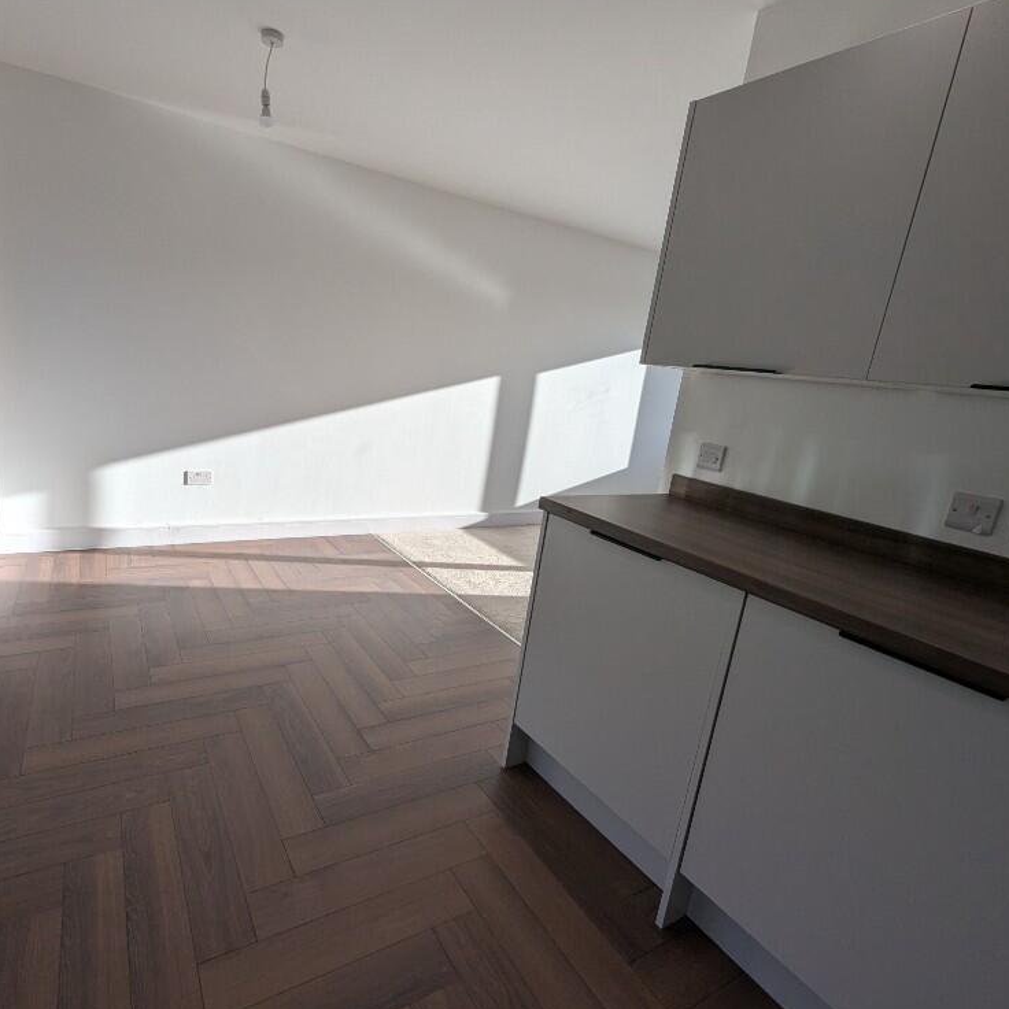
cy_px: 491
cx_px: 411
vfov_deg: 87.4
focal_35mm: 16
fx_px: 528
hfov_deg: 86.5
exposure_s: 1/519
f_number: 2.2
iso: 48
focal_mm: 1.95
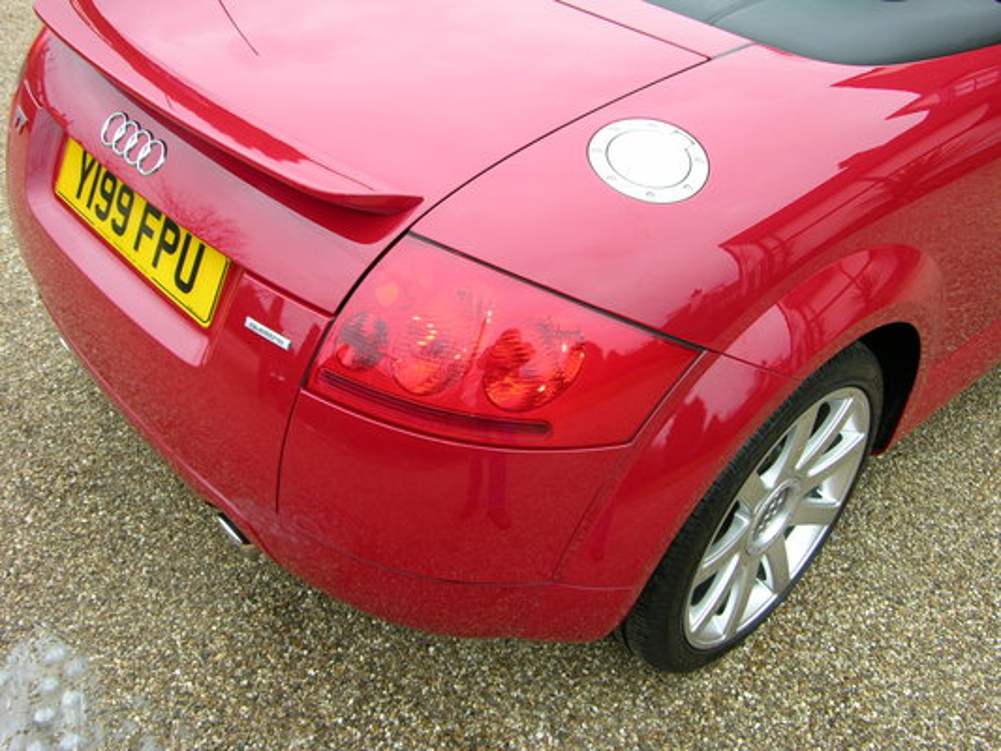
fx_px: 1012
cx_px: 500
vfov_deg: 40.7
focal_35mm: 35
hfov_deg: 52.6
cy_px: 376
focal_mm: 8.9
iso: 50
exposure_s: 1/59.2
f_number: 3.2
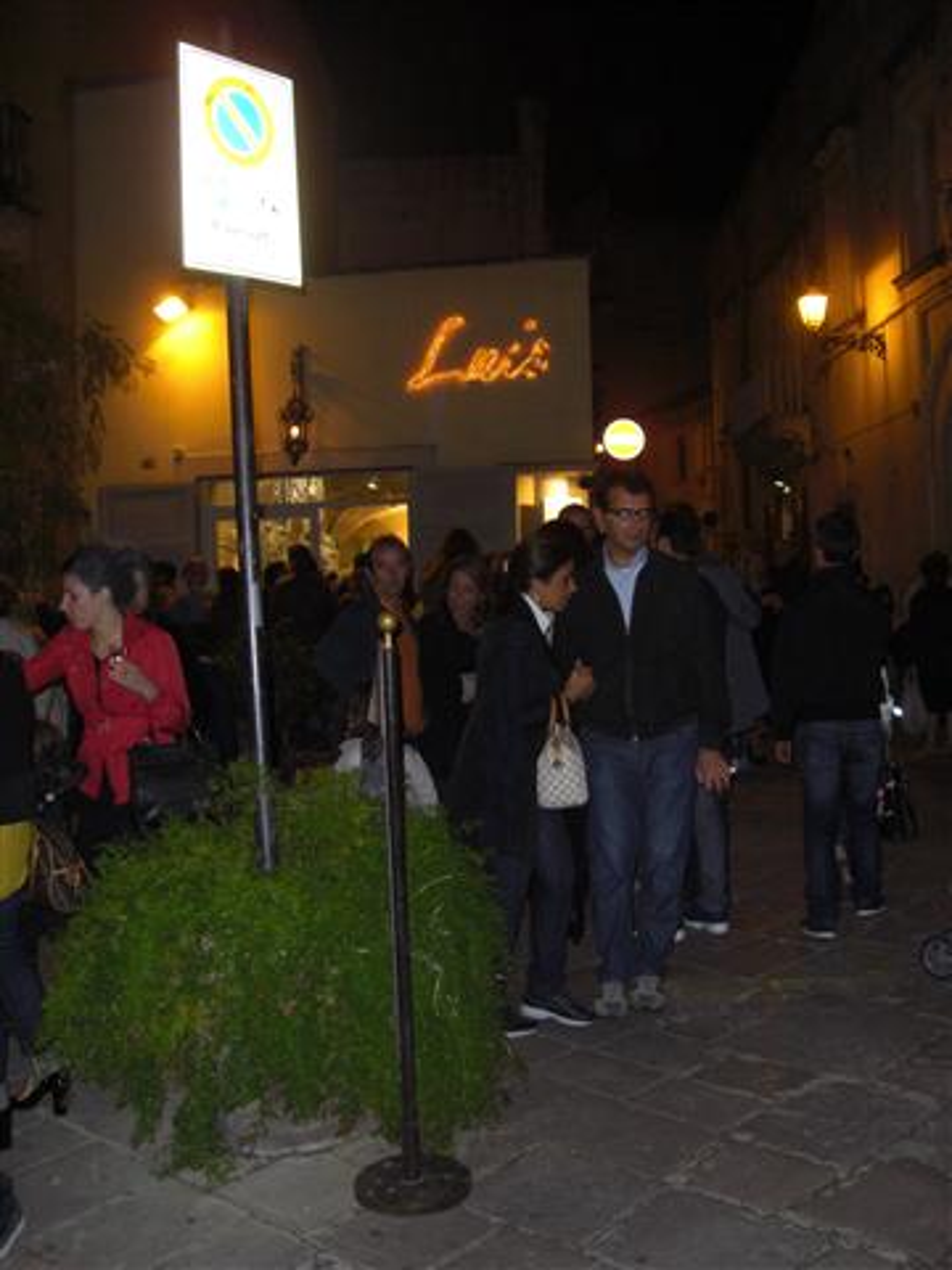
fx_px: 1393
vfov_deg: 49.0
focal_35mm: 38
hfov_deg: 37.7
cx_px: 476
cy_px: 635
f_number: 2.7
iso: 200
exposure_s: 1/60
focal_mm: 6.2
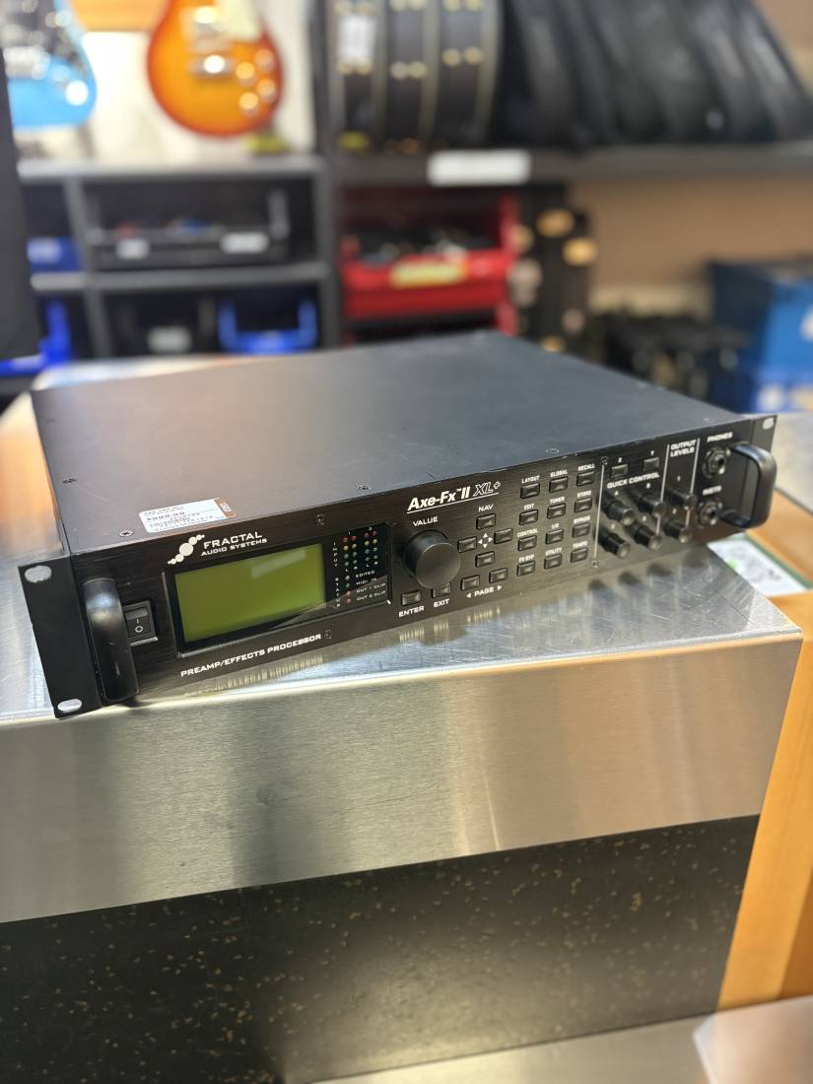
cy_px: 542
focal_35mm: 26
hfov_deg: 53.1
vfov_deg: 67.3
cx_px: 406
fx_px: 814
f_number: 1.6
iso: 400
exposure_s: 1/60
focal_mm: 5.96
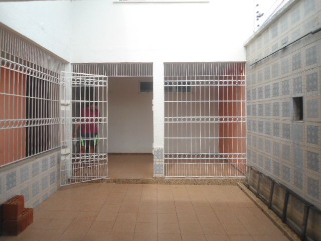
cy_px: 120
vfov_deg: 53.1
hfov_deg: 67.3
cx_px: 160
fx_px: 241
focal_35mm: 26
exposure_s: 1/400
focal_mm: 4.7
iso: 80
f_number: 2.8
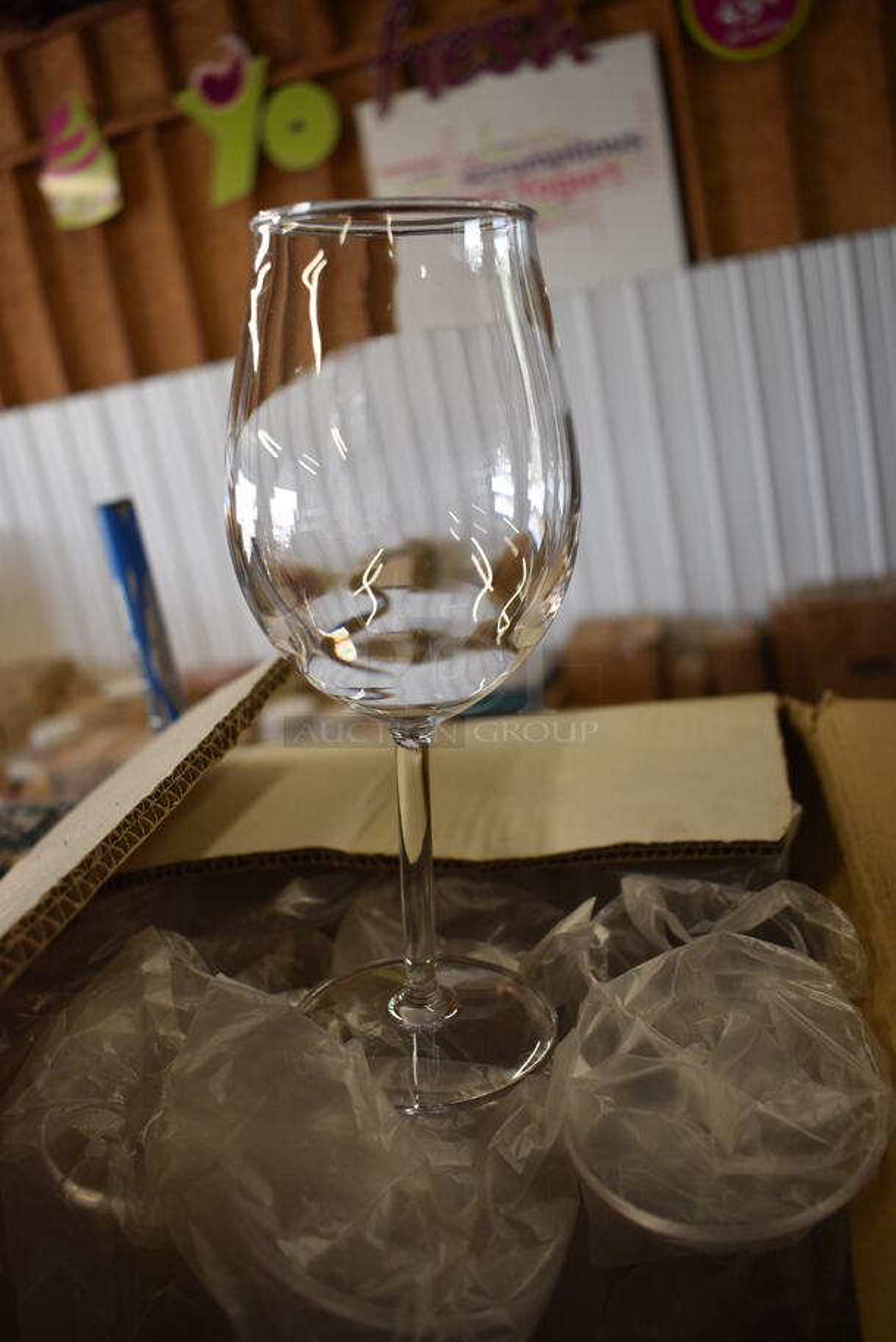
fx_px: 1118
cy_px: 671
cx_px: 448
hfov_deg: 43.7
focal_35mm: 30
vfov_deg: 61.9
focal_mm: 20
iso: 800
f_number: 3.8
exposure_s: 1/250
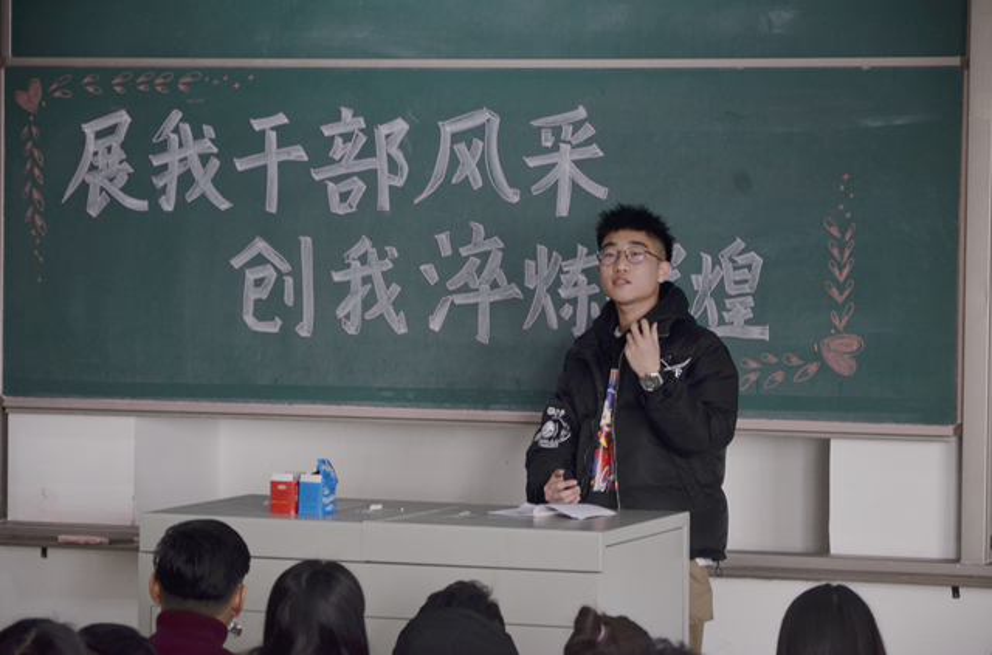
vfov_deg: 8.7
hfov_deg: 13.1
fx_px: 4328
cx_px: 496
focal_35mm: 158
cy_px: 328
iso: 500
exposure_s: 1/100
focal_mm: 105
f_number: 5.6
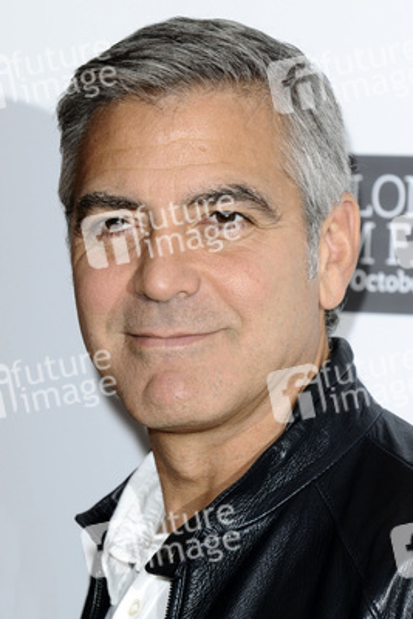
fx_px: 3997
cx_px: 206
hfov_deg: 5.9
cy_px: 310
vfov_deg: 8.9
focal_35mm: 232
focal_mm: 155
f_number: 5.6
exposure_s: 1/200
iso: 320
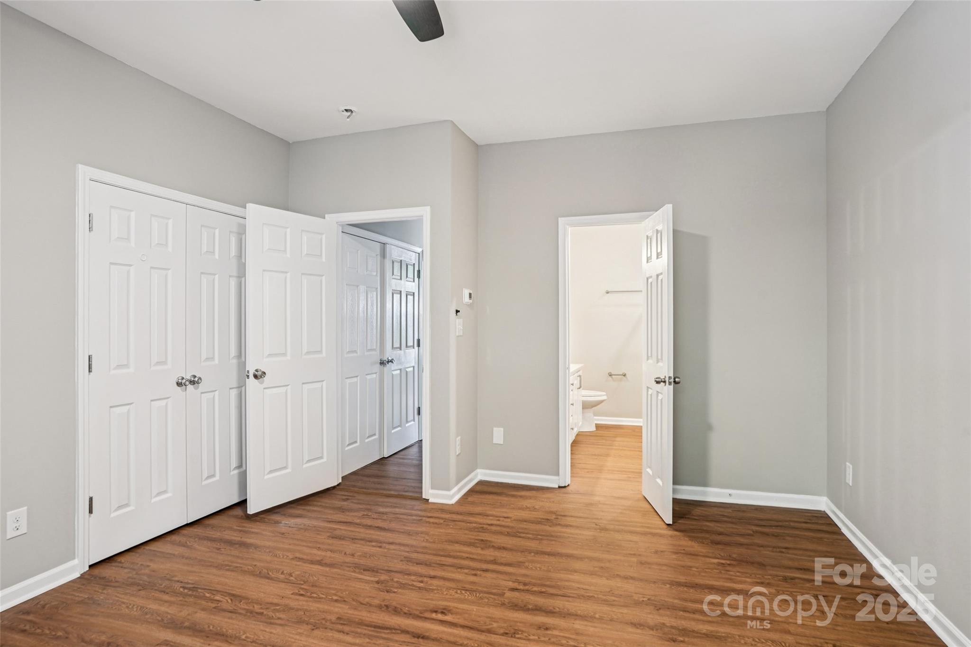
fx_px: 485
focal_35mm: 18
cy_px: 324
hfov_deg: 90.0
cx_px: 486
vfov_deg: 67.4
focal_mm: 18
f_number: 8
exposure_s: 1/3
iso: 400
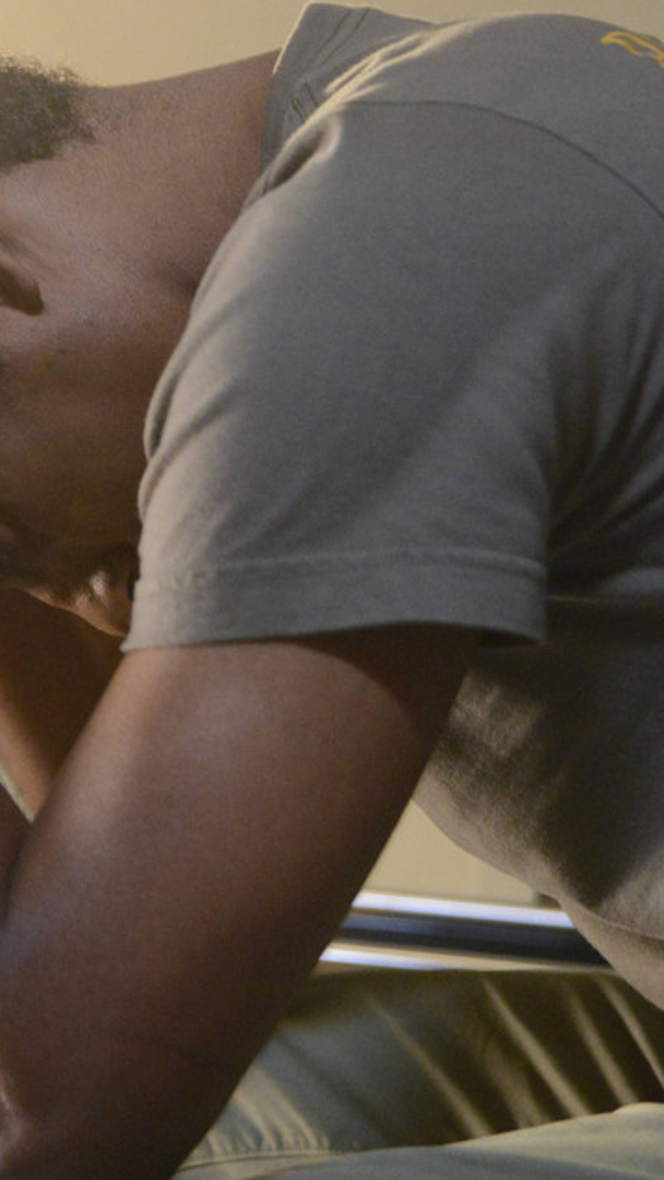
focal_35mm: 119
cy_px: 416
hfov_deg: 10.1
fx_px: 3724
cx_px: 44
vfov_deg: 18.0
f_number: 4
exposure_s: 1/100
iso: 6400
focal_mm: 62
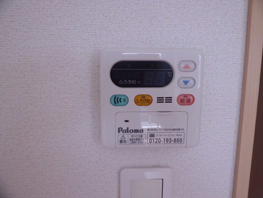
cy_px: 99
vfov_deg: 53.1
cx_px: 132
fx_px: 198
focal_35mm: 26
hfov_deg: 67.3
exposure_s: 1/80
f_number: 2.8
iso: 100
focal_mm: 4.7
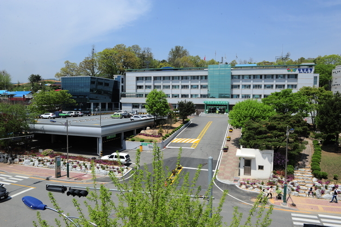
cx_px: 170
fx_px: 246
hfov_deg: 69.4
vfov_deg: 49.5
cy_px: 114
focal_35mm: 26
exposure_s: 1/125
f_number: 11
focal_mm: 26
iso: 100
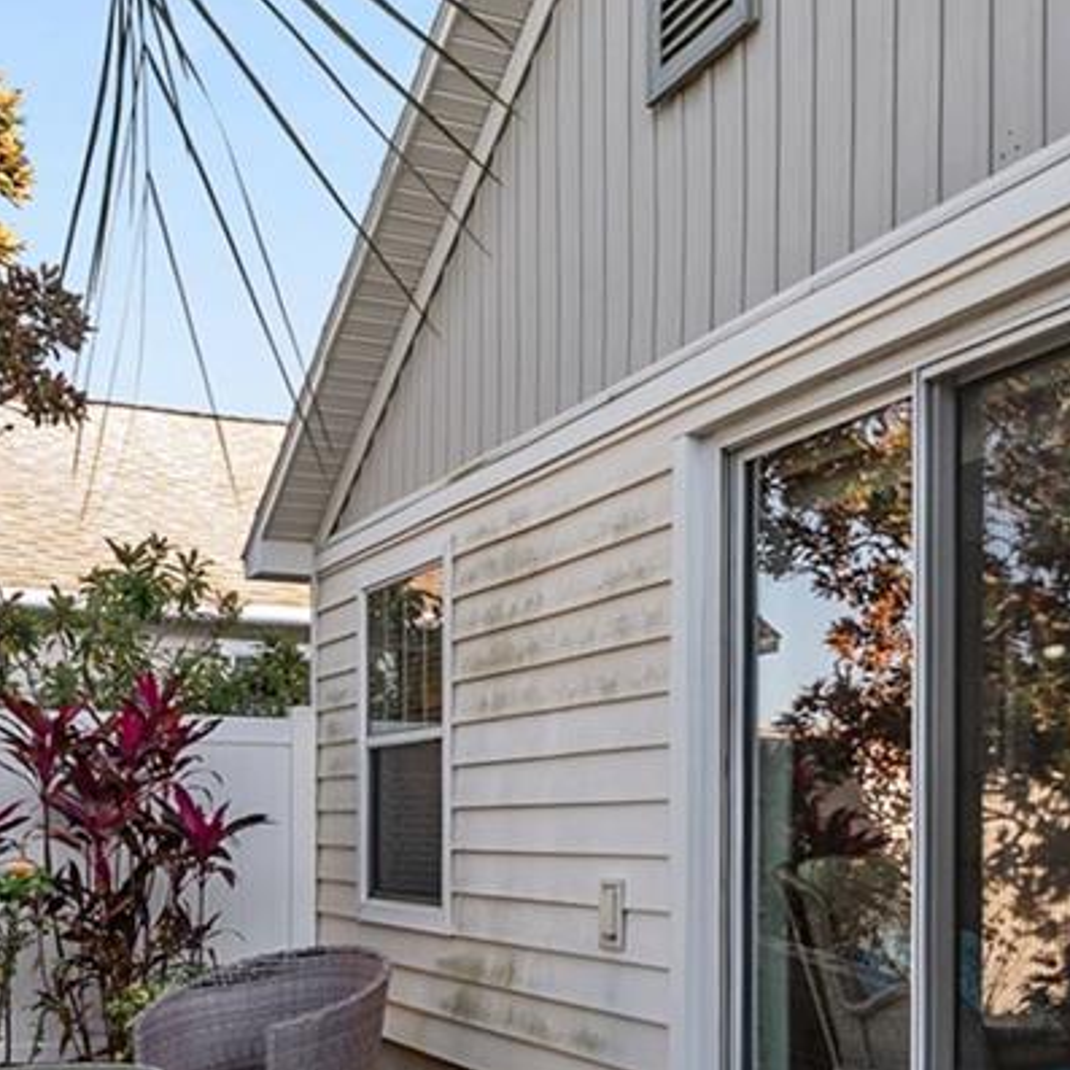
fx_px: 1679
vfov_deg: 34.8
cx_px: 771
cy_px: 763
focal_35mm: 48
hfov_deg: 34.8
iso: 500
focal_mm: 14
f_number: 7.1
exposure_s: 1/125
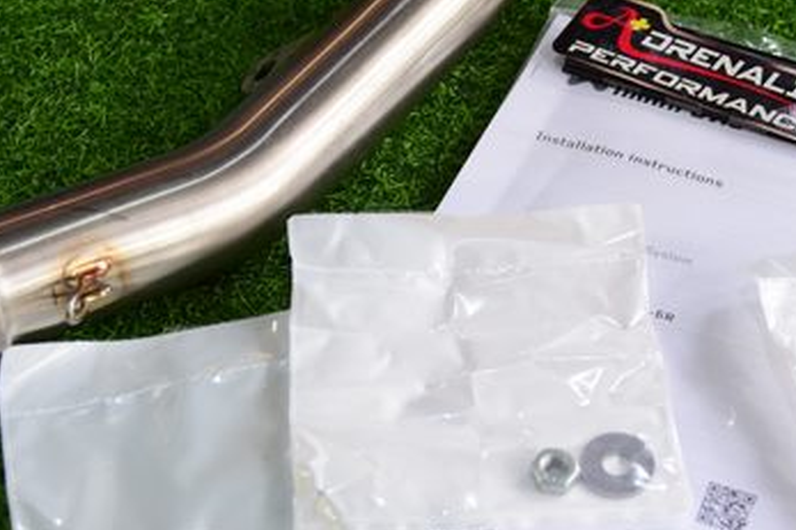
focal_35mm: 72
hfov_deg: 28.0
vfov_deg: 18.9
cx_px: 498
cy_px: 290
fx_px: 1591
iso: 1000
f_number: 3.5
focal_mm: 26
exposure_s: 1/80
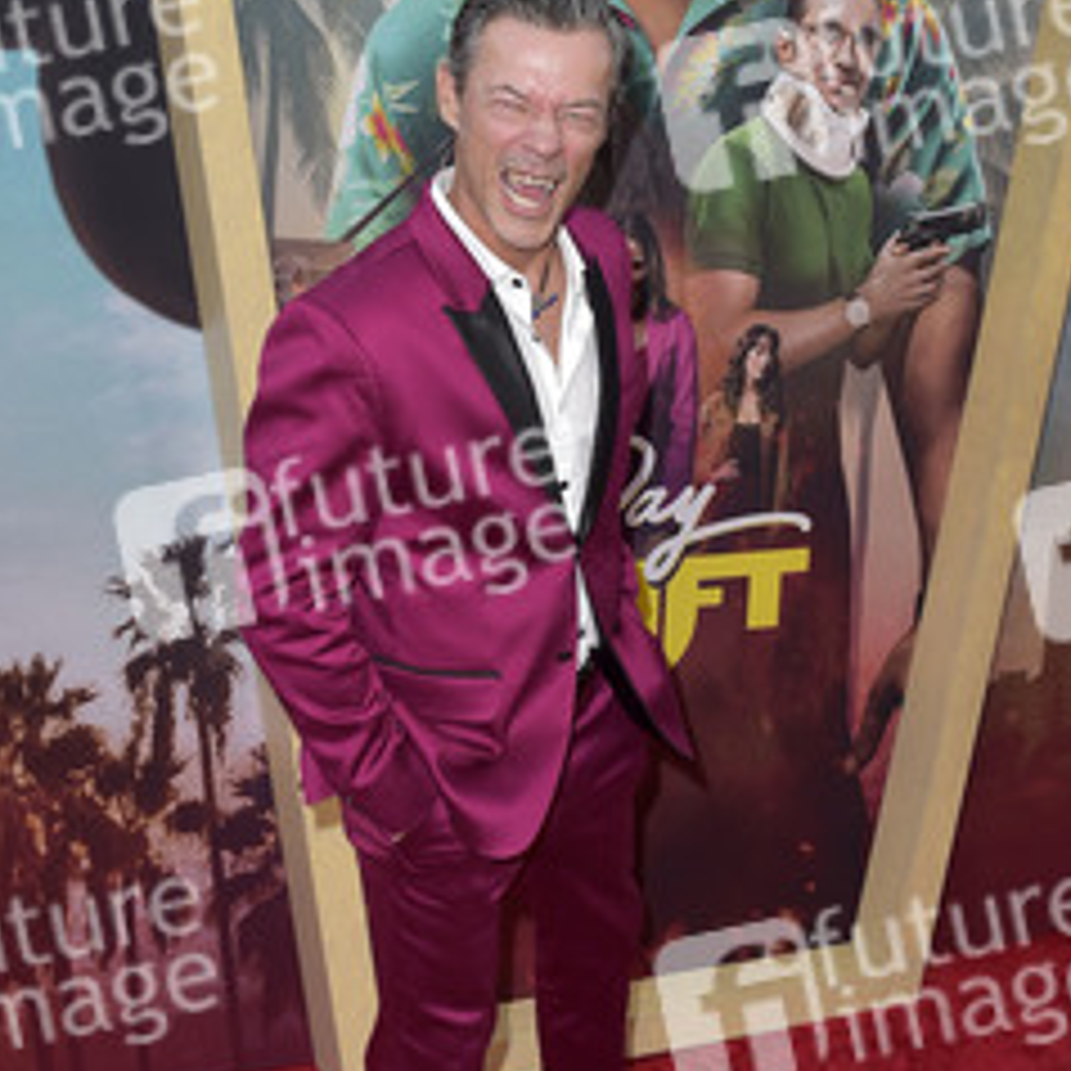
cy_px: 760
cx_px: 479
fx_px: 1400
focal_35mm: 40
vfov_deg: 41.0
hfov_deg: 41.8
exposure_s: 1/250
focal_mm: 28
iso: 500
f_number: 5.6
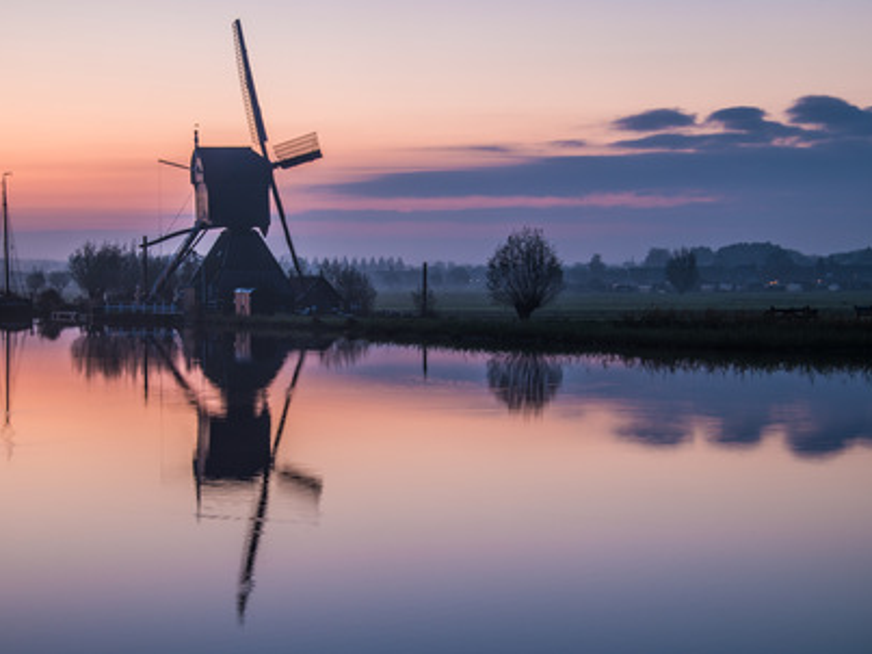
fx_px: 1989
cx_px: 409
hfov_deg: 24.7
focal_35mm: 79
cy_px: 325
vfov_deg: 18.7
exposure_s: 1/1.6
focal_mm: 72
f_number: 8
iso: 100
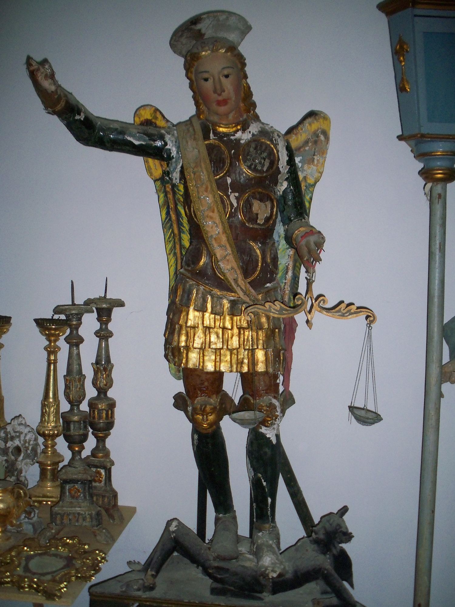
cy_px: 304
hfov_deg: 37.7
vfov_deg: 49.0
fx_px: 666
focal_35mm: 38
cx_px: 228
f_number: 3.5
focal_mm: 6.3
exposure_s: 1/60
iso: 200
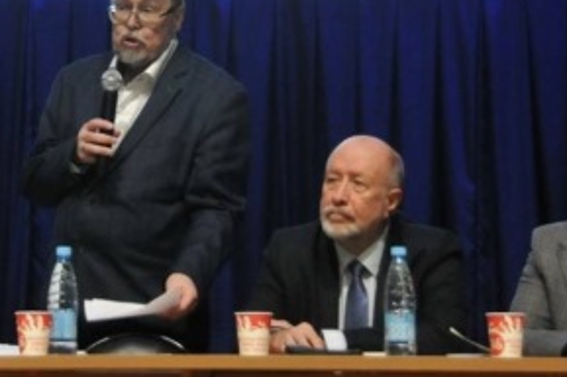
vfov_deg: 9.3
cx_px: 137
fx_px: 2287
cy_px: -25
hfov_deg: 14.1
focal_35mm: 145
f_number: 4.5
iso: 1250
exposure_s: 1/100
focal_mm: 35
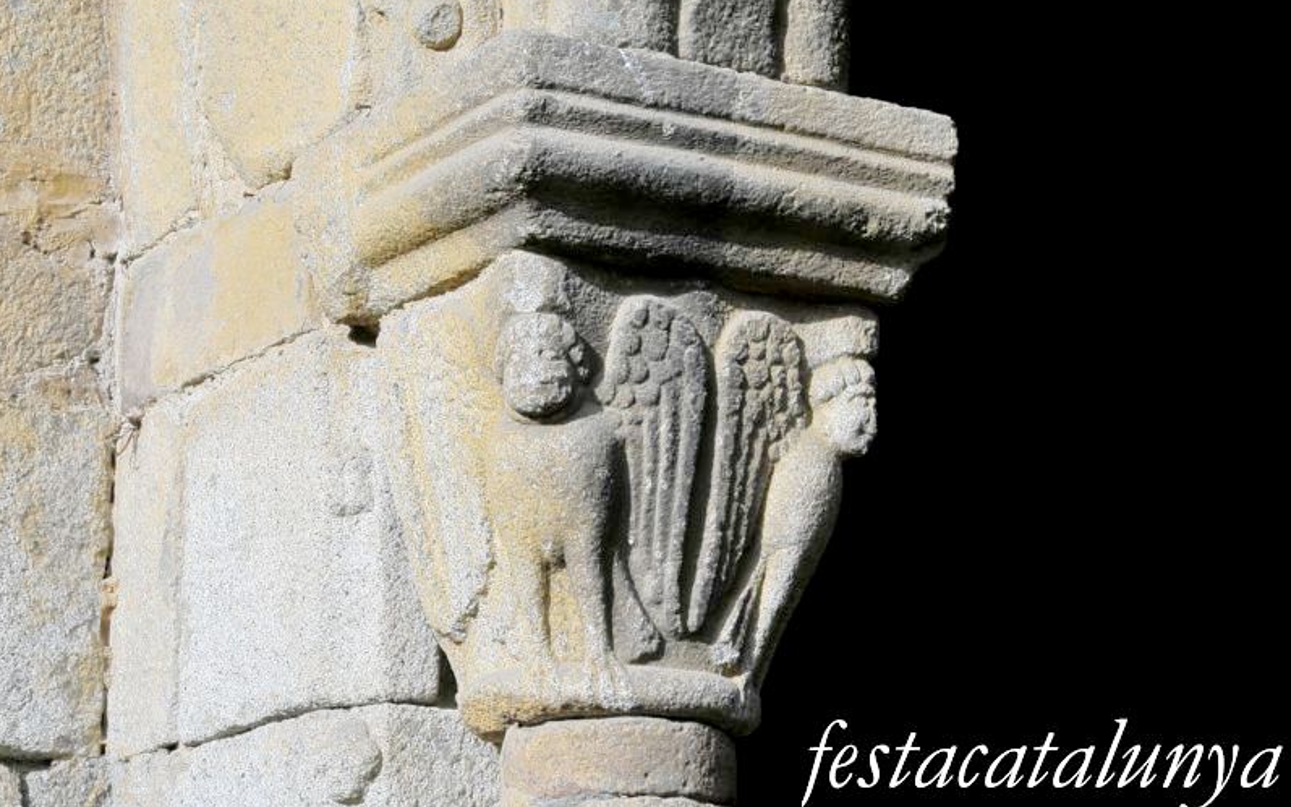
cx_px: 645
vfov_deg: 13.8
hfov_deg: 21.9
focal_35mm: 95
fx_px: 3342
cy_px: 386
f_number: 9
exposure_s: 1/320
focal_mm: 62
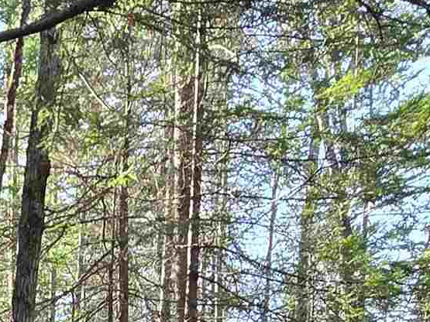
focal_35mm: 72
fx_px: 894
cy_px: 657
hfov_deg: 22.7
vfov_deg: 15.8
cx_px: -194
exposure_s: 1/120
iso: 50
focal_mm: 2.2
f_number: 2.2
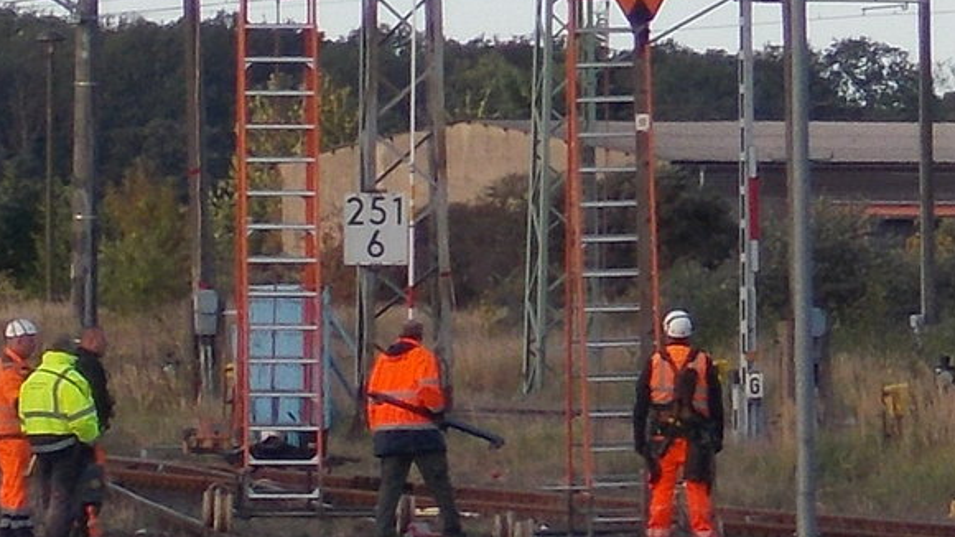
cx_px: 583
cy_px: 5
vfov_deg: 4.1
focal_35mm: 293
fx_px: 7418
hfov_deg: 7.4
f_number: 6.5
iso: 80
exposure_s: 1/100
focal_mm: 23
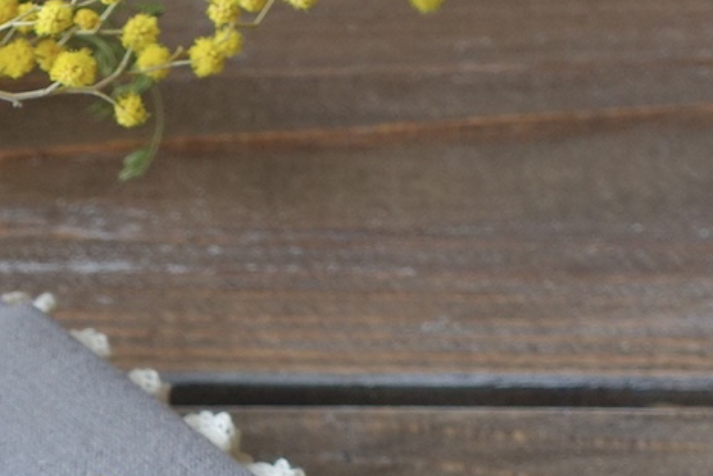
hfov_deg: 9.3
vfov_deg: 6.2
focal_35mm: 218
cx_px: -157
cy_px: 798
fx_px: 4320
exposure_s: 1/160
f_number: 3.5
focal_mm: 23.14
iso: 250
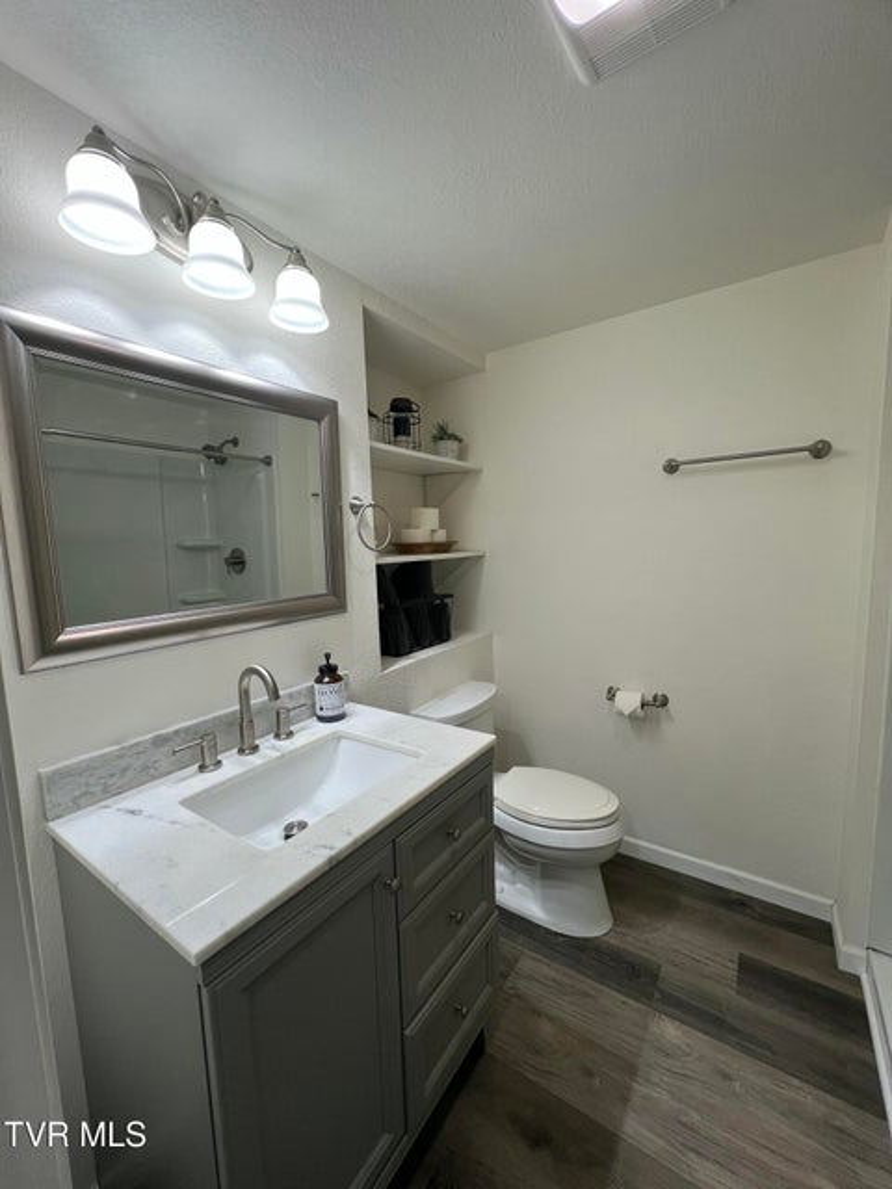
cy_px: 594
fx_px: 447
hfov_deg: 89.9
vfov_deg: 106.2
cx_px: 446
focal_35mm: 13
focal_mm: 1.57
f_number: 1.8
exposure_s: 1/120
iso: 125
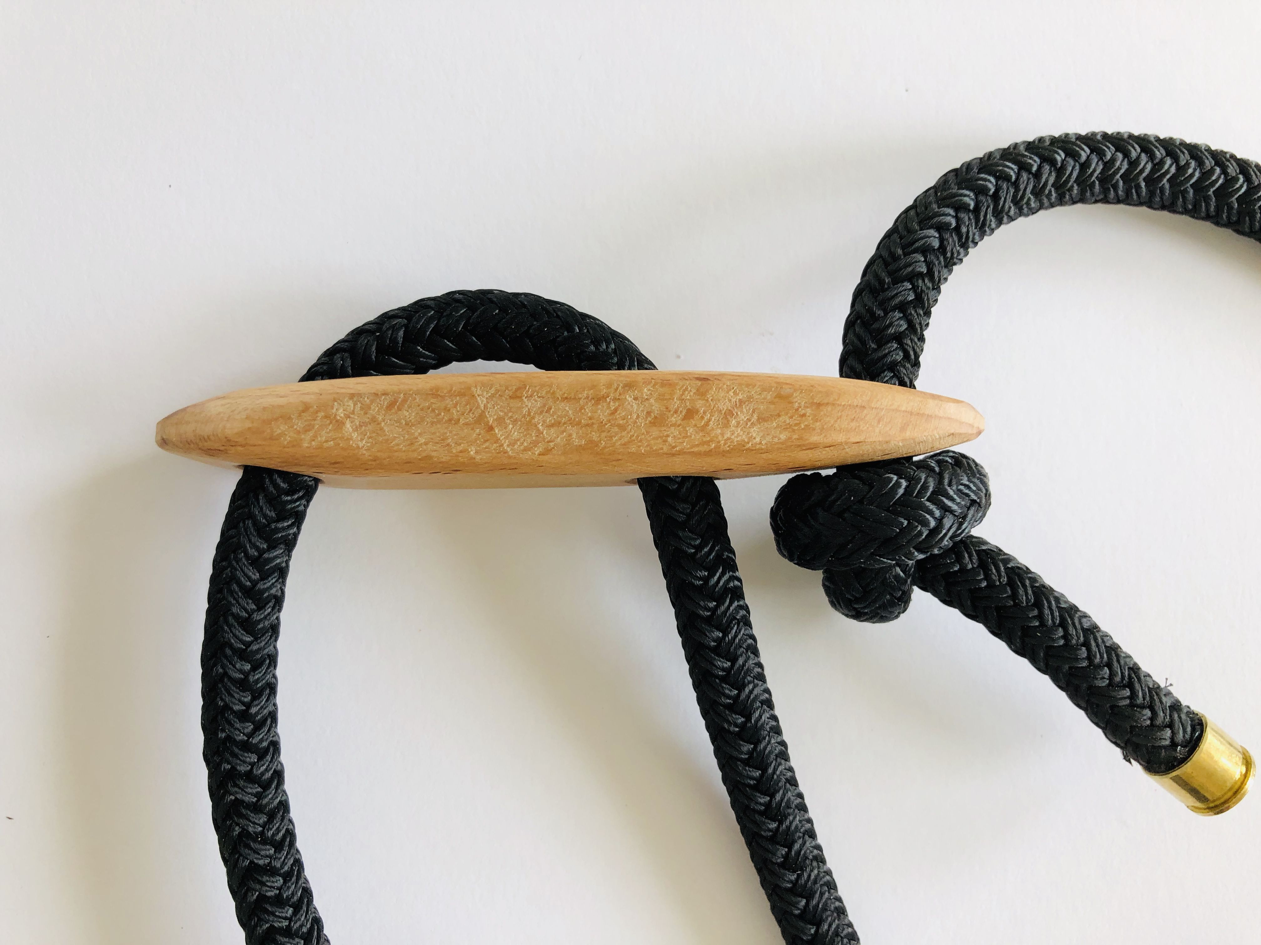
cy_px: 472
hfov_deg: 63.4
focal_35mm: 28
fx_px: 1020
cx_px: 630
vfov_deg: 49.7
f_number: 1.8
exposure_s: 1/120
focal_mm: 3.99
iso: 50
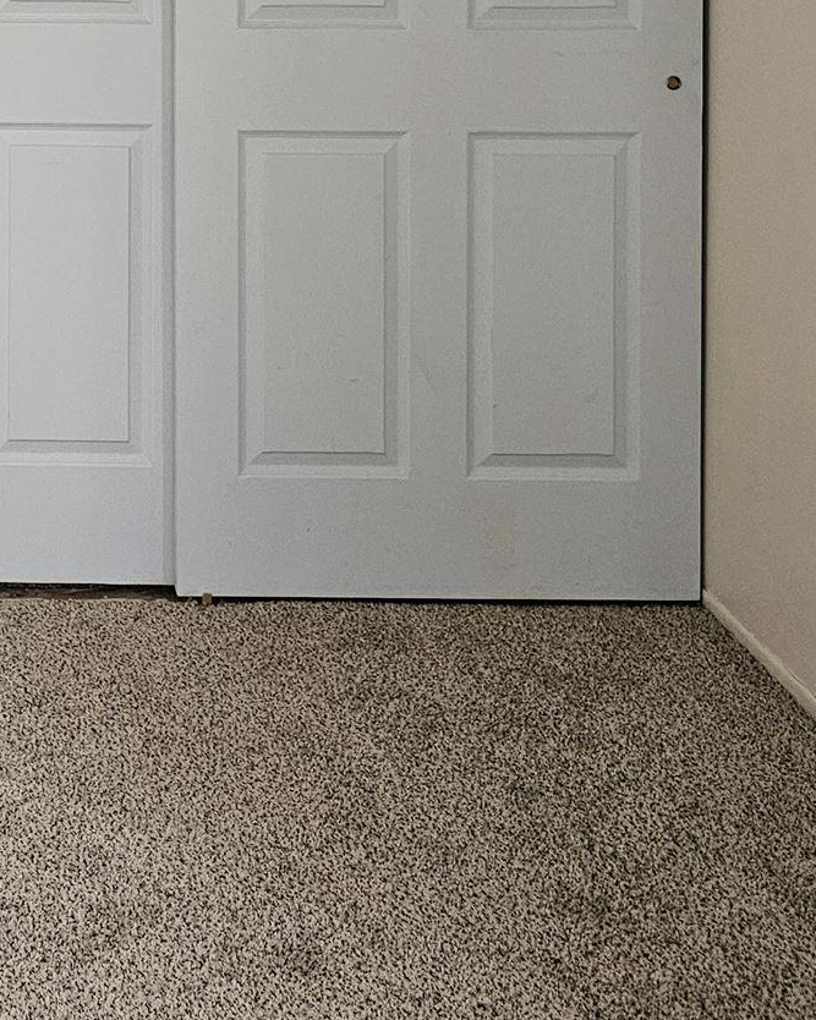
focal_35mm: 62
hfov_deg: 23.2
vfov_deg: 27.7
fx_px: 1872
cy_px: -121
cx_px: -73
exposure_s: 1/120
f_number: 1.7
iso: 800
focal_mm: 6.3
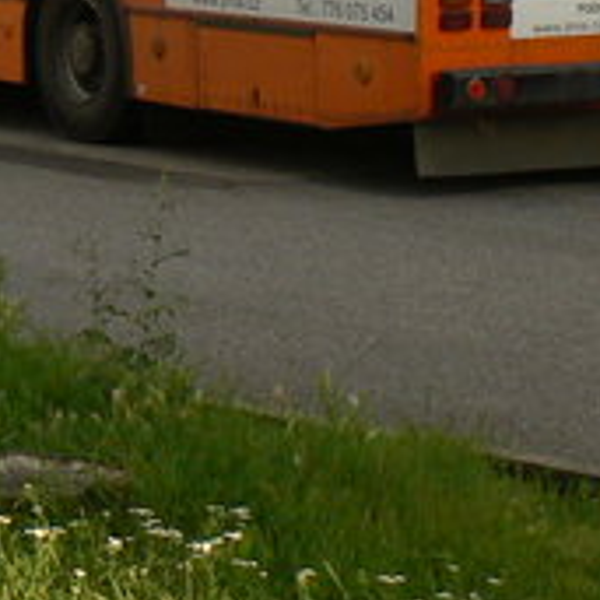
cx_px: 105
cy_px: -46
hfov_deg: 11.7
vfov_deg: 11.6
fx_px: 2922
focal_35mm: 149
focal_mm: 6
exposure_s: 1/640
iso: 100
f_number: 3.6
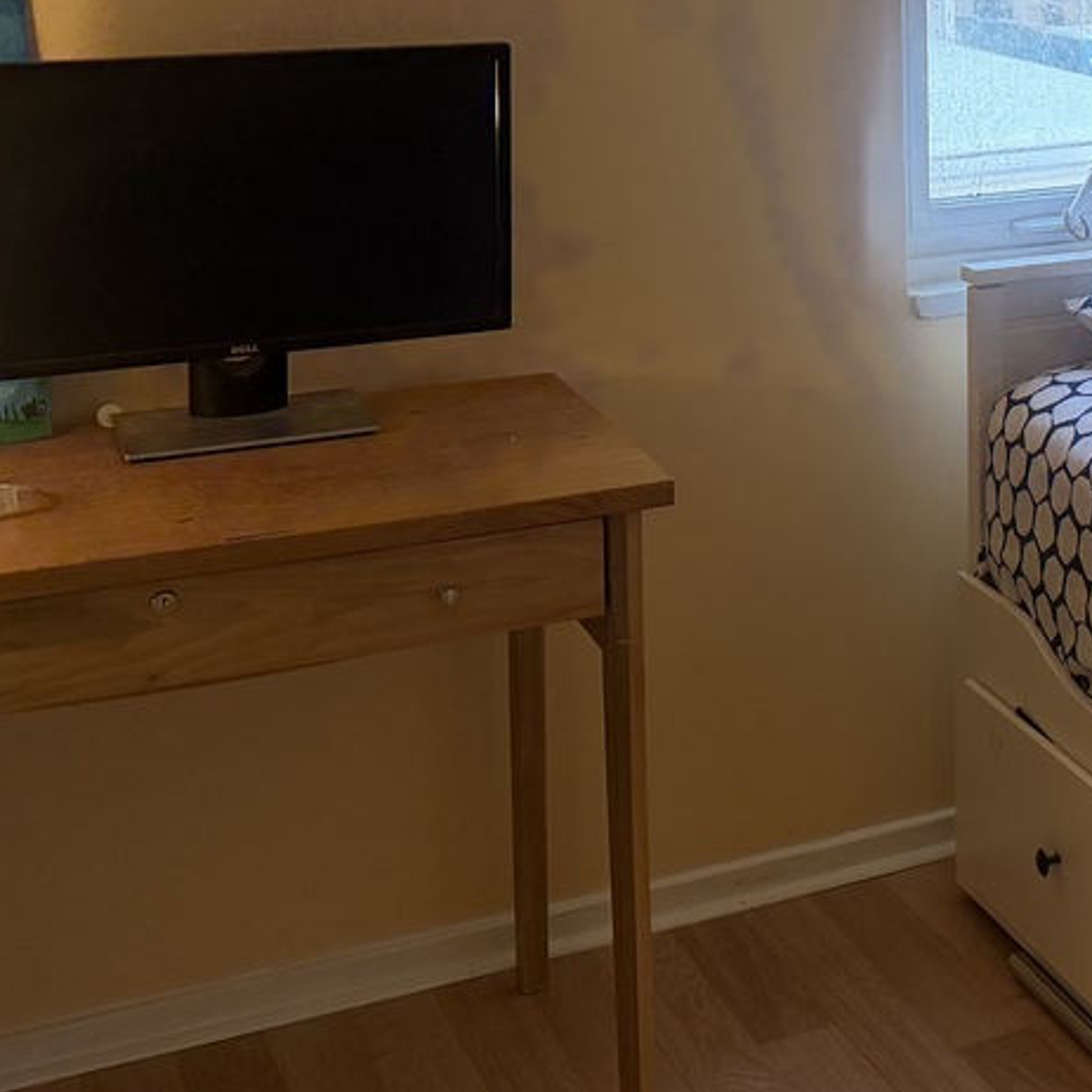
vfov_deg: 25.1
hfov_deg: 23.9
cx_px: 1297
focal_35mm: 66
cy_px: 61
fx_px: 2356
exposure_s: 1/195
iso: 200
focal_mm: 6.76
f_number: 1.78
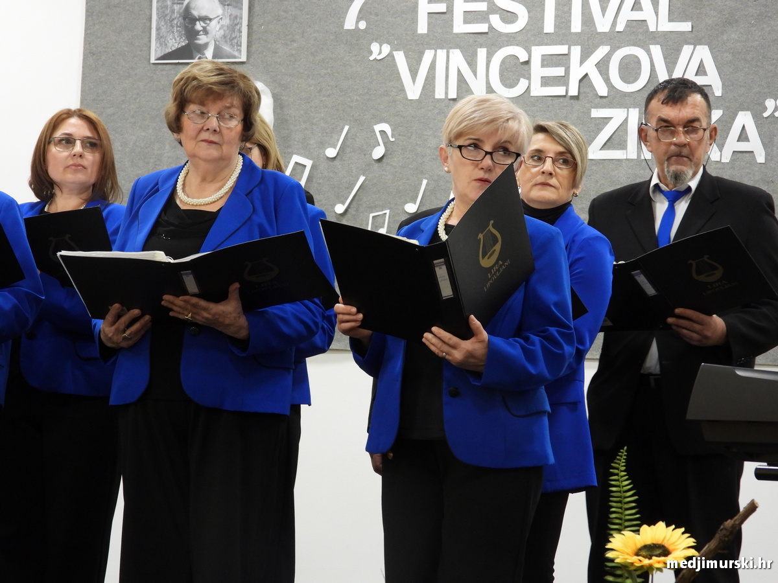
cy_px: 292
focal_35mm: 125
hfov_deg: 15.8
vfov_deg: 11.9
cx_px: 389
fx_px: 2809
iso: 400
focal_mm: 22.5
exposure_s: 1/20
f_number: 4
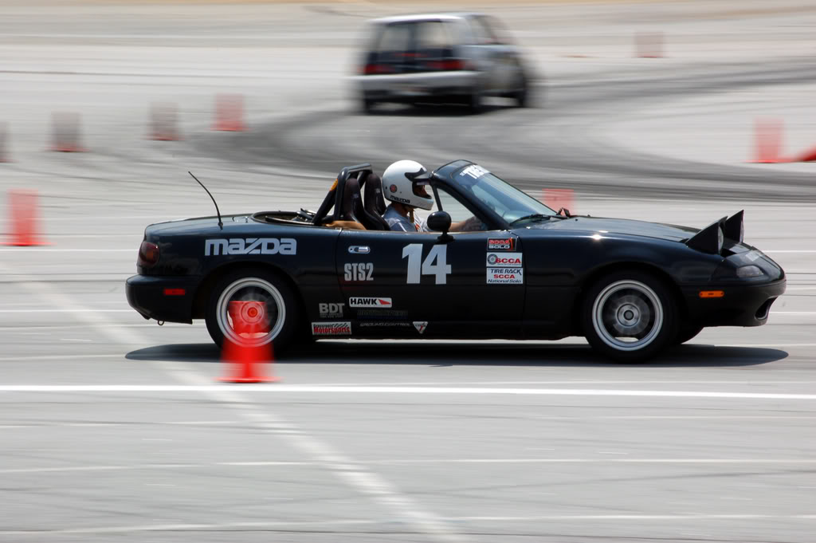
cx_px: 408
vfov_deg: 4.6
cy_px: 272
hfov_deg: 6.9
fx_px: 6794
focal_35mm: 300
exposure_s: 1/100
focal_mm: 200
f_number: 32
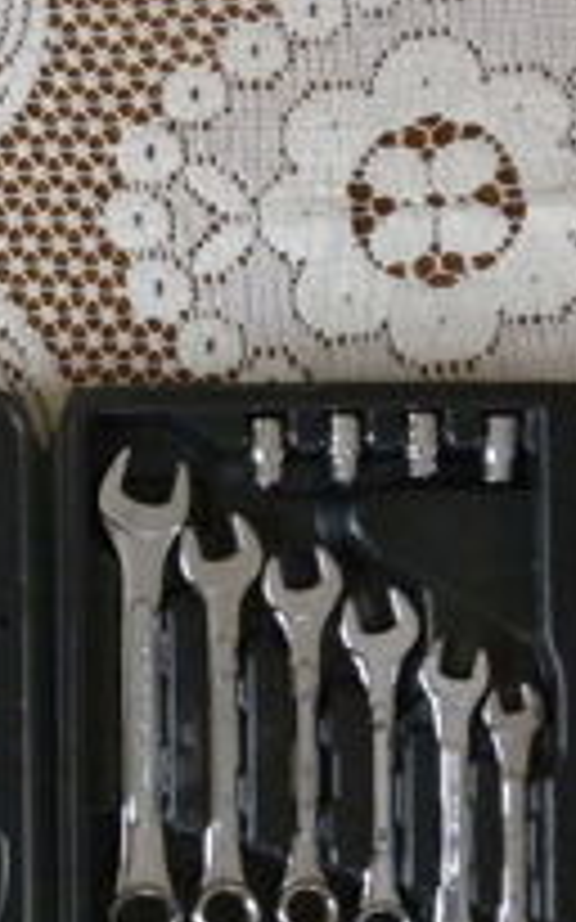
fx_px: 1558
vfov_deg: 32.5
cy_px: 666
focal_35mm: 62
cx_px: -405
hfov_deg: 17.6
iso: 400
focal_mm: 4.5
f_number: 3.1
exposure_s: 1/6
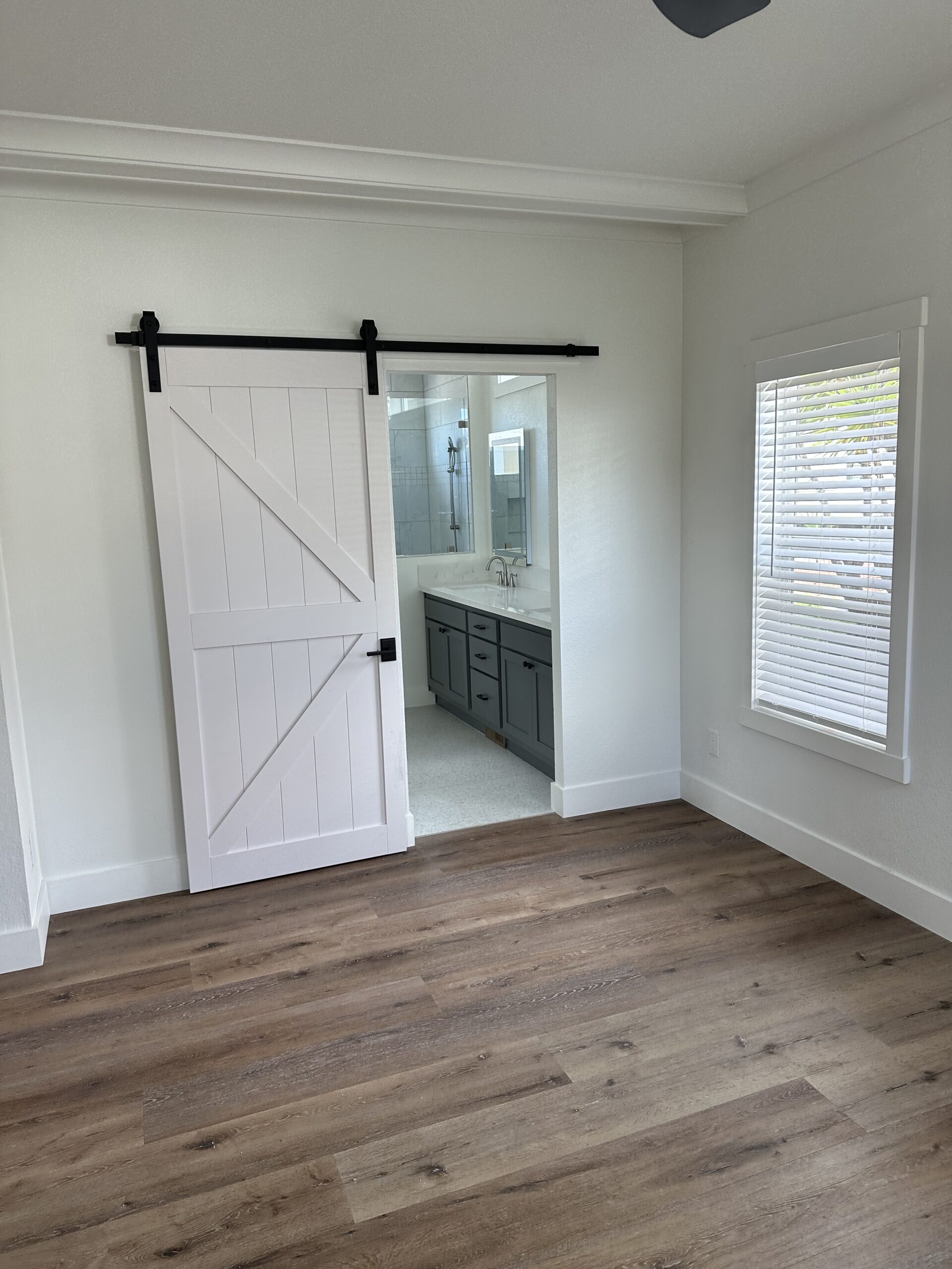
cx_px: 476
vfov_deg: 71.6
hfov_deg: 56.8
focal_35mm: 24
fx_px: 880
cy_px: 634
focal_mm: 6.86
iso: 100
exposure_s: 1/120
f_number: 1.78
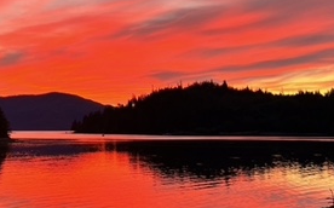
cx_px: 17
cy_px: 100
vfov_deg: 20.3
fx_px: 582
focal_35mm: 64
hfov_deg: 30.2
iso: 125
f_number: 1.5
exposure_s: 1/106
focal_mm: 5.7
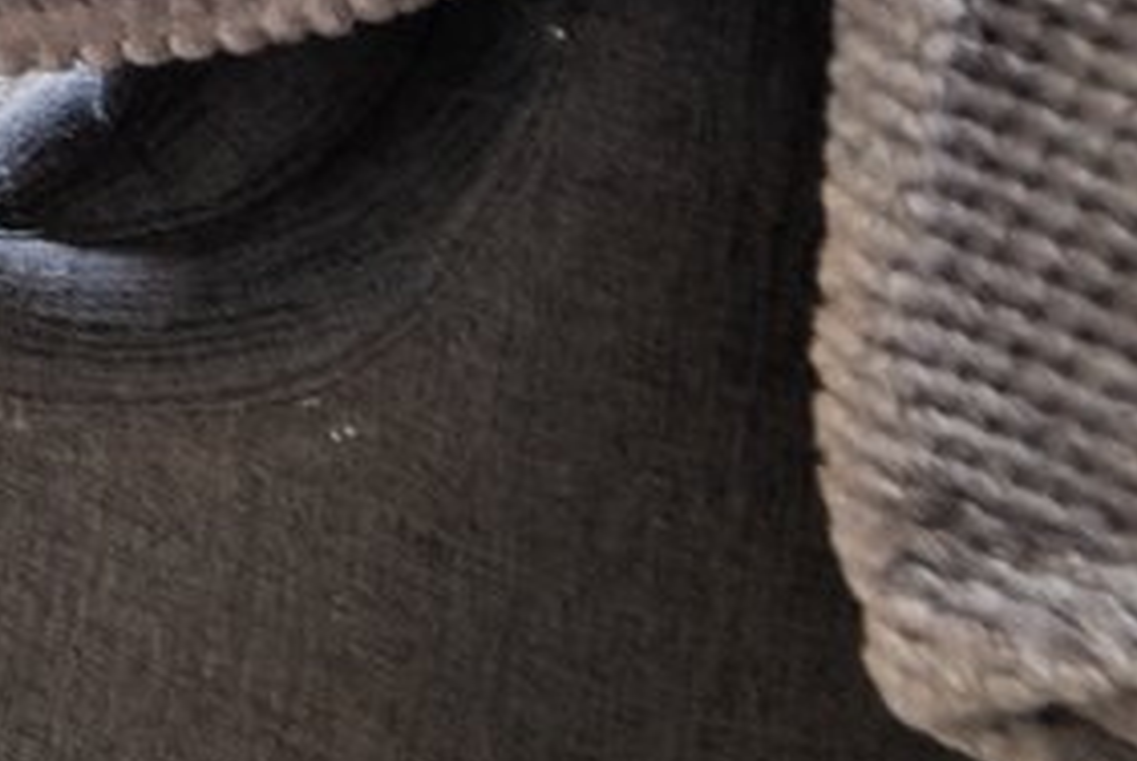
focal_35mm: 102
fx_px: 3225
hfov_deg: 10.5
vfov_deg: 9.1
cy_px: -1884
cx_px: -2545
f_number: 8
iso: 250
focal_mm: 14
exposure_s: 1/4
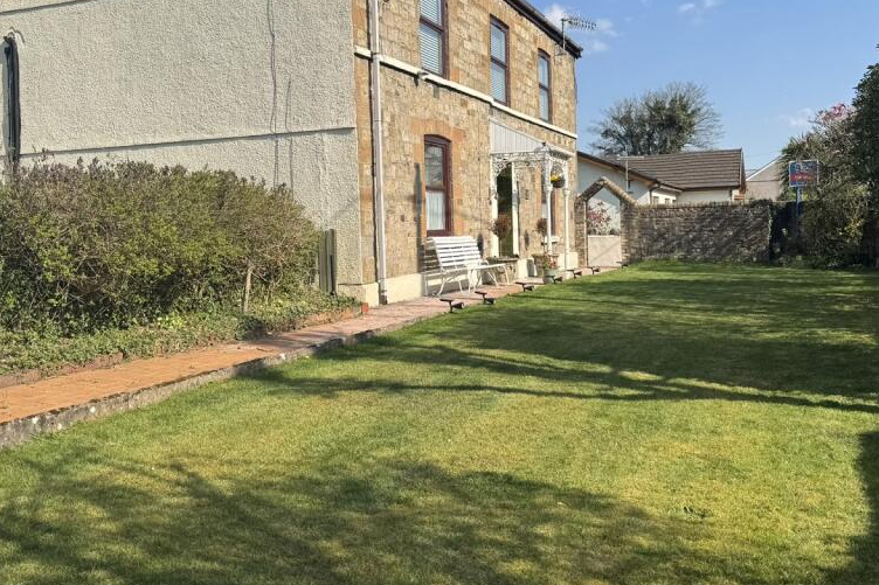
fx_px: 830
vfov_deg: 38.6
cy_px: 218
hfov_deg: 55.8
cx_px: 432
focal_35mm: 34
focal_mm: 6.76
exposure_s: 1/3597
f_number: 1.78
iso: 80
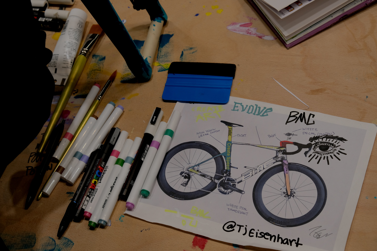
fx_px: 618
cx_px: 188
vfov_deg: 23.0
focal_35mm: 59
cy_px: 126
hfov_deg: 33.9
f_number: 5.6
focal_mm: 39
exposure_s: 1/140
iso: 400
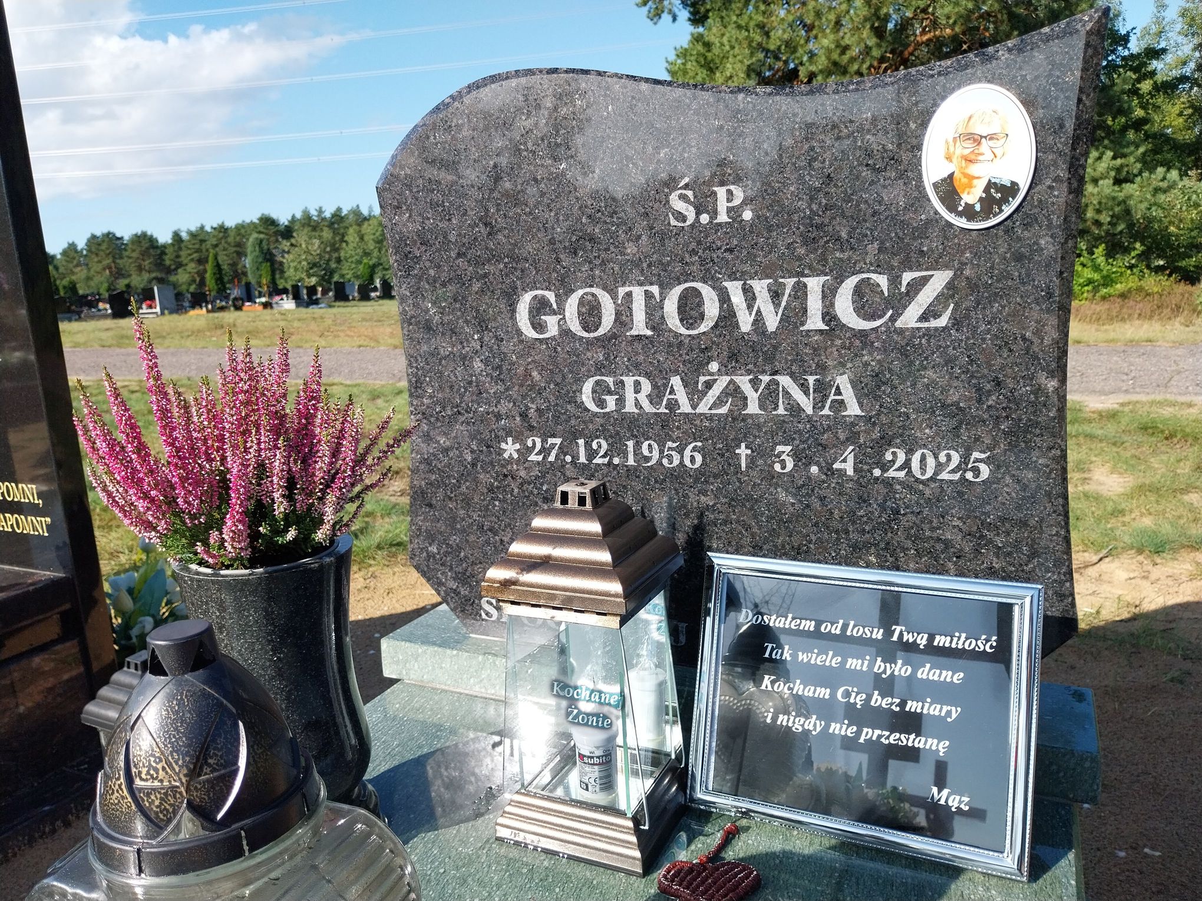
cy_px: 450
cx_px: 601
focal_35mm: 26
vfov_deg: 53.1
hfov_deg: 67.3
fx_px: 903
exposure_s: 1/538
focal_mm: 4
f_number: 1.8
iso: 25
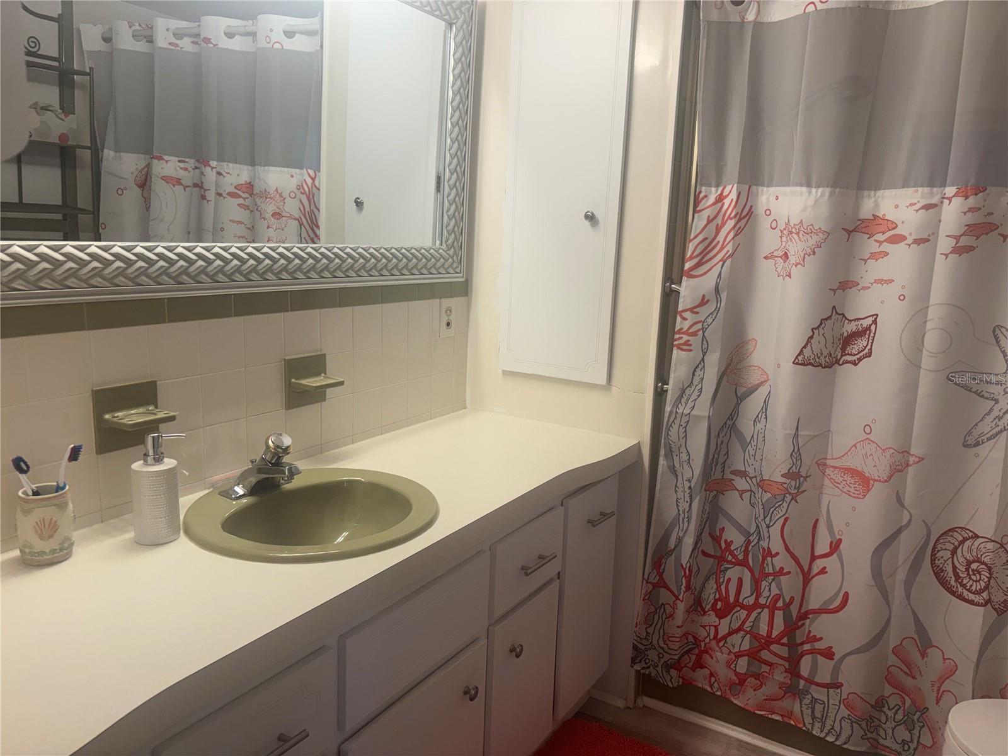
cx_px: 504
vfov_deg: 53.1
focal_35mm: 26
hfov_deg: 67.3
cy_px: 378
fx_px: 757
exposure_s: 1/120
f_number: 1.6
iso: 80
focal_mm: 5.96
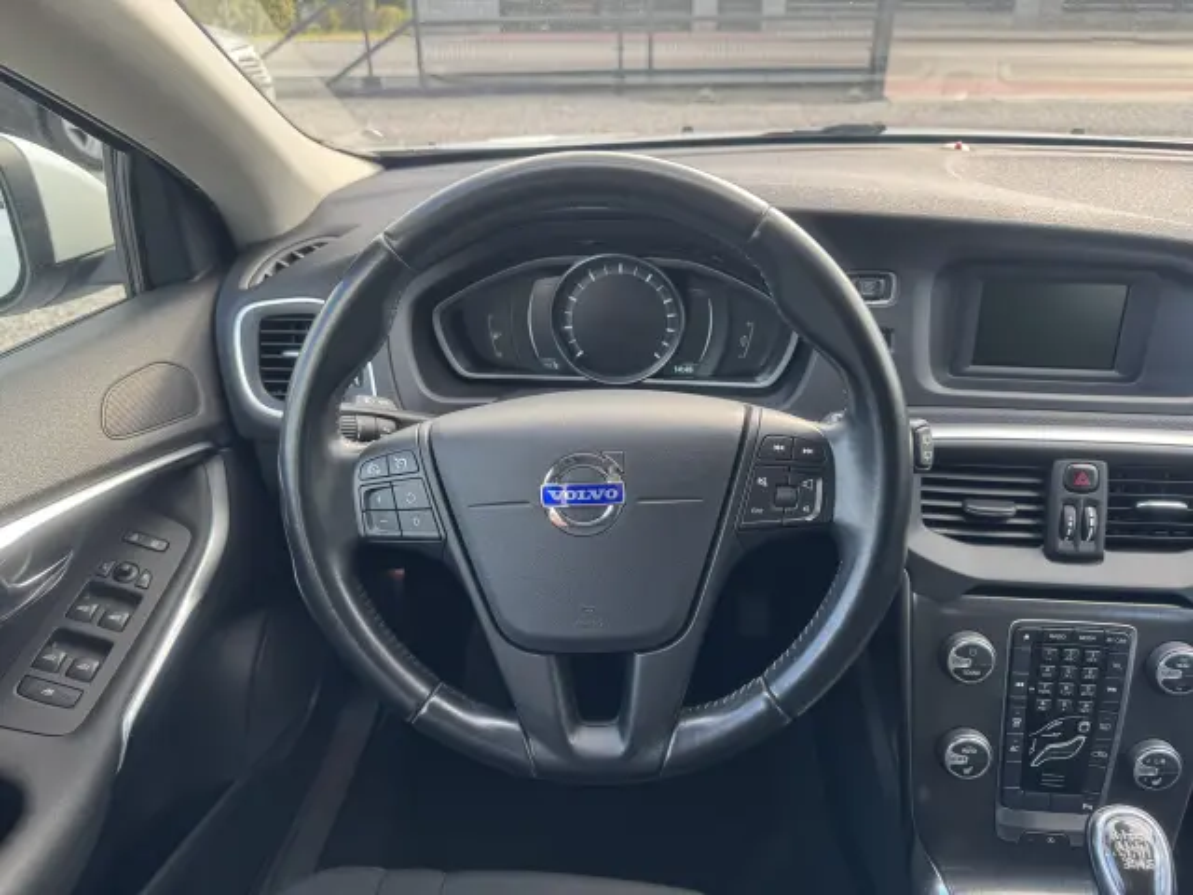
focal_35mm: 24
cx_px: 596
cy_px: 448
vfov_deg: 56.8
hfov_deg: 71.6
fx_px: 827
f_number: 1.78
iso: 64
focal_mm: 6.76
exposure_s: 1/121
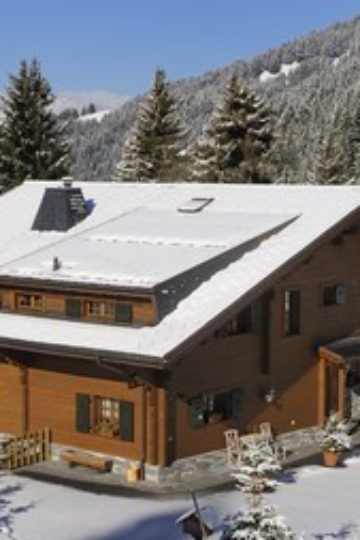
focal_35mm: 93
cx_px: 0
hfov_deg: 14.5
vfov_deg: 21.9
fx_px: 1393
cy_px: 258
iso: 200
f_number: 16
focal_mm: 56
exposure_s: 1/200
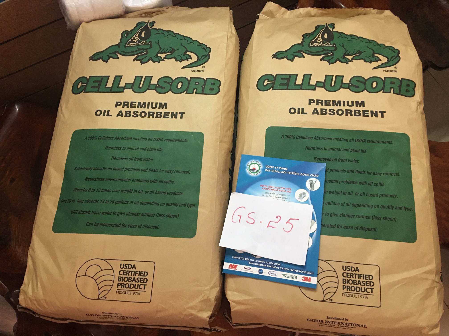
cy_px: 168
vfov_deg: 48.2
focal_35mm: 29
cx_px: 224
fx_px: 376
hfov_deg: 61.7
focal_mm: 4.15
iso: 100
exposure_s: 1/17
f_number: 2.2
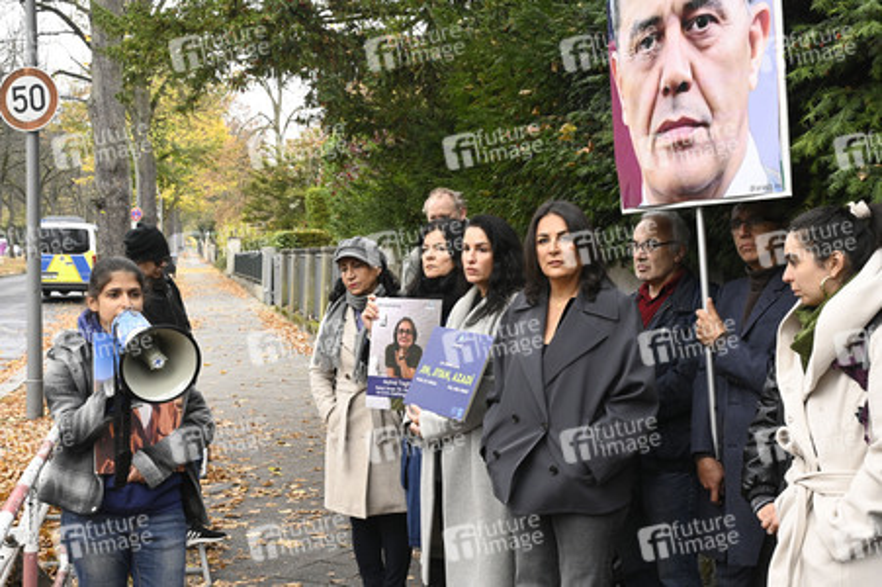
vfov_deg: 27.5
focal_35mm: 49
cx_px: 441
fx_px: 1200
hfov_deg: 40.4
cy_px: 294
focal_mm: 49
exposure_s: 1/200
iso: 3200
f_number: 11
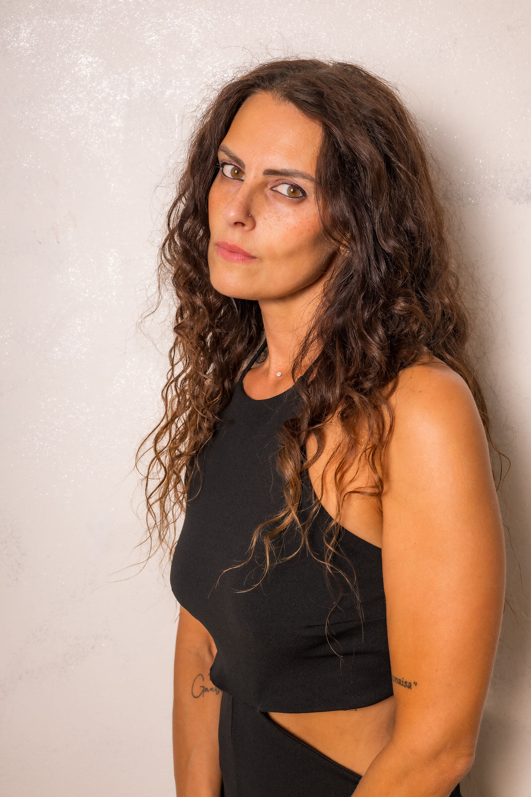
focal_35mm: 50
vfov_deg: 39.6
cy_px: 398
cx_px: 266
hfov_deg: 27.0
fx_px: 1106
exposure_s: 1/125
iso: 100
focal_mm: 50
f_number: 10
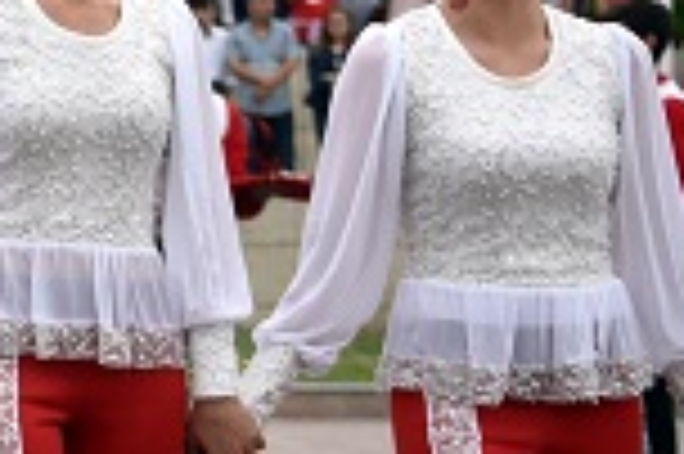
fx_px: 3094
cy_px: 43
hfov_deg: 11.5
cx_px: -626
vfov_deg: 8.4
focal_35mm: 163
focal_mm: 31
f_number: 2.8
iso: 125
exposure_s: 1/500
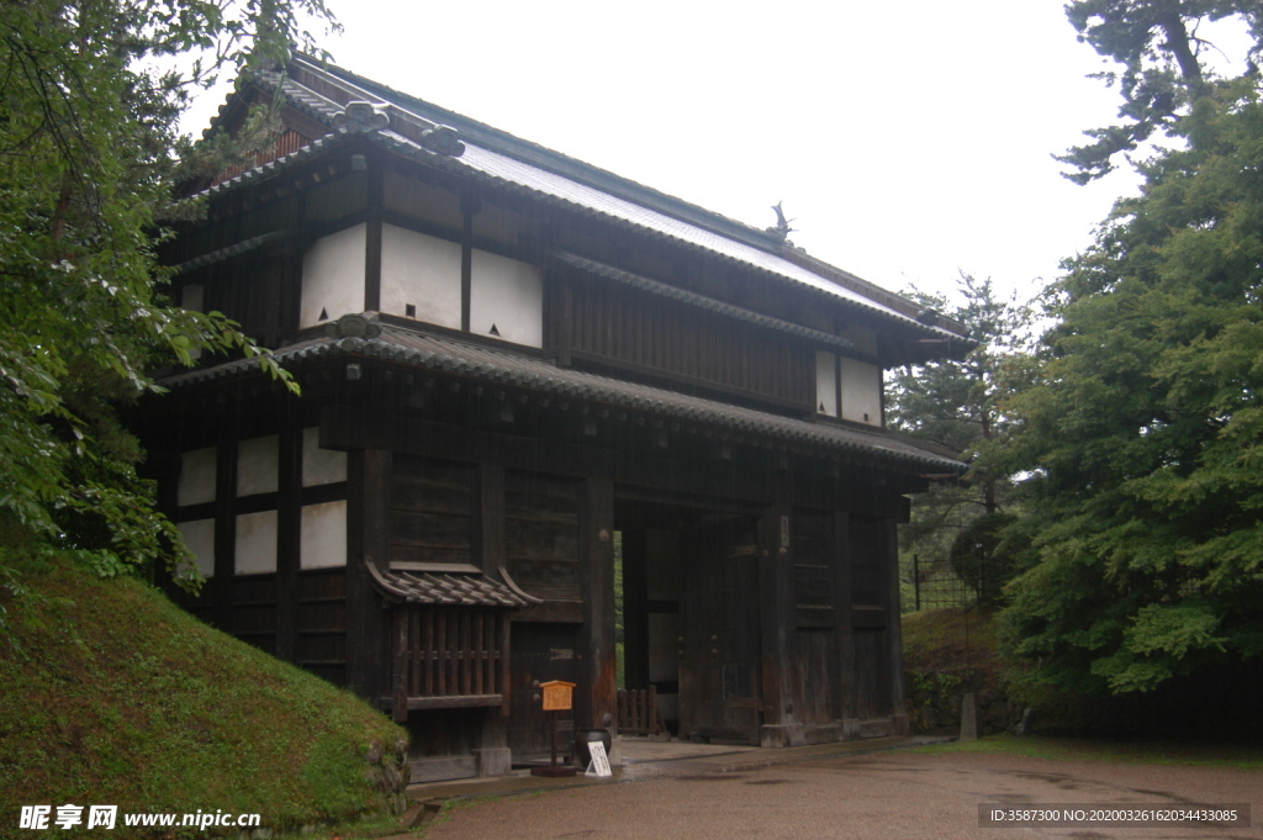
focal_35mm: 36
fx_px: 1262
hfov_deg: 53.2
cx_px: 632
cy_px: 420
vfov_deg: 36.8
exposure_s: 1/25
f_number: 4
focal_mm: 24
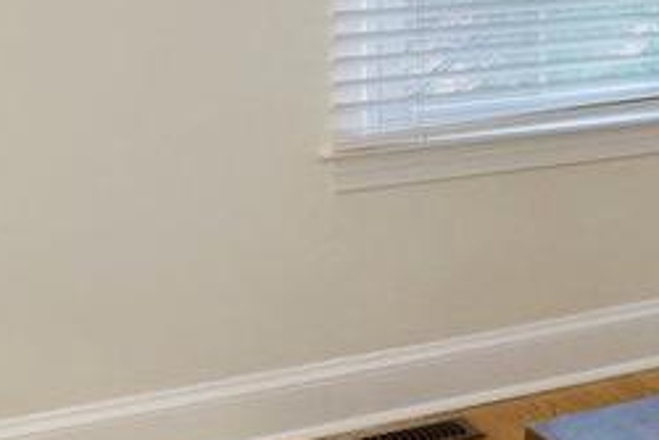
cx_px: 1463
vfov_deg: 14.0
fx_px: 1685
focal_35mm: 92
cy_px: -203
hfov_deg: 15.5
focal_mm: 16
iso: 1250
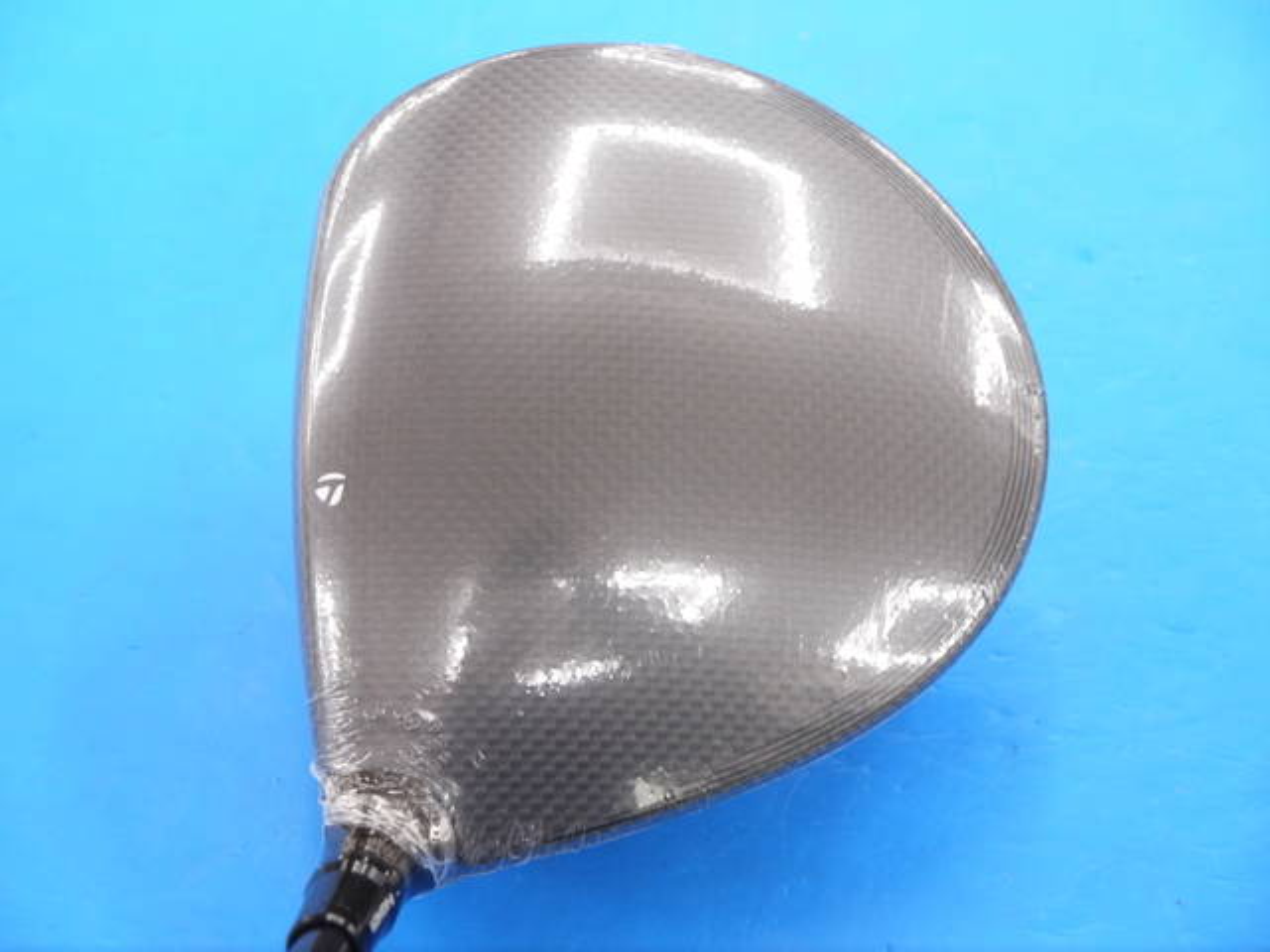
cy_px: 476
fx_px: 3082
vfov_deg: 17.6
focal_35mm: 84
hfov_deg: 23.3
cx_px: 635
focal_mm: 42
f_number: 5.6
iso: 800
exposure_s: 1/80
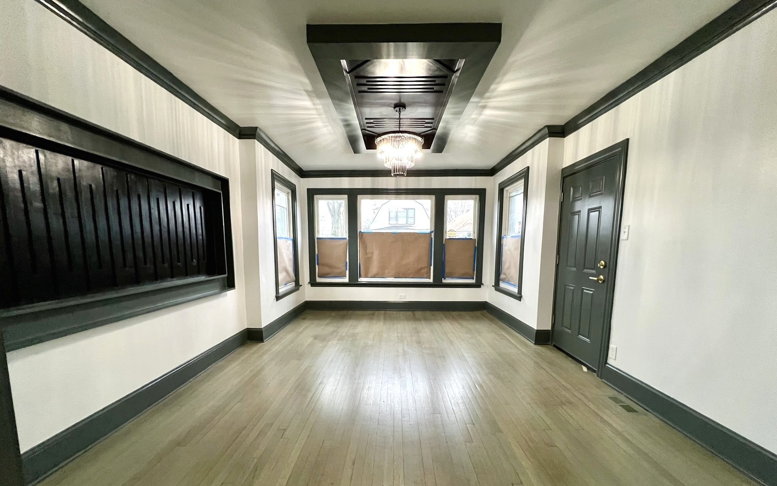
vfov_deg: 77.9
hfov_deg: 105.3
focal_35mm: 14
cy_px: 287
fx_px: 296
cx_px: 387
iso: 500
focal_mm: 1.57
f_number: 1.8
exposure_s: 1/60
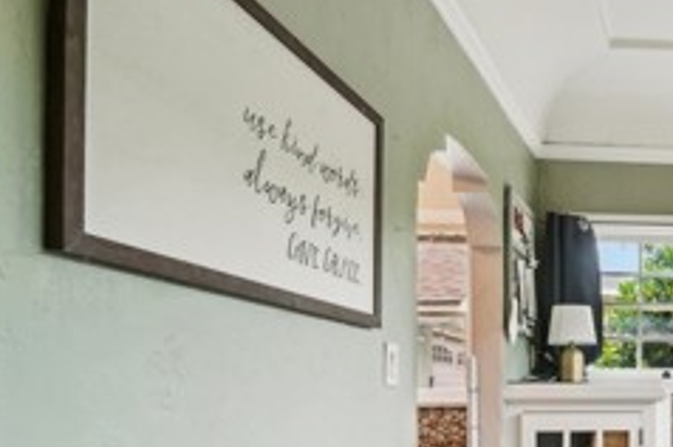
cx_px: 775
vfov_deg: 35.9
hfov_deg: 41.0
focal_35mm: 35
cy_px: 388
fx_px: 653
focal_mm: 13
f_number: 7.1
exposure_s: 1/8
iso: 400
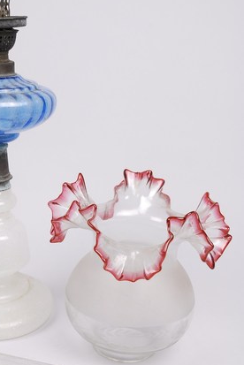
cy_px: 216
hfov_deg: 21.5
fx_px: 637
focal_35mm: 63
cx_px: 56
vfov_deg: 31.9
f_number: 11
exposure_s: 1/125
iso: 100
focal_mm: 27
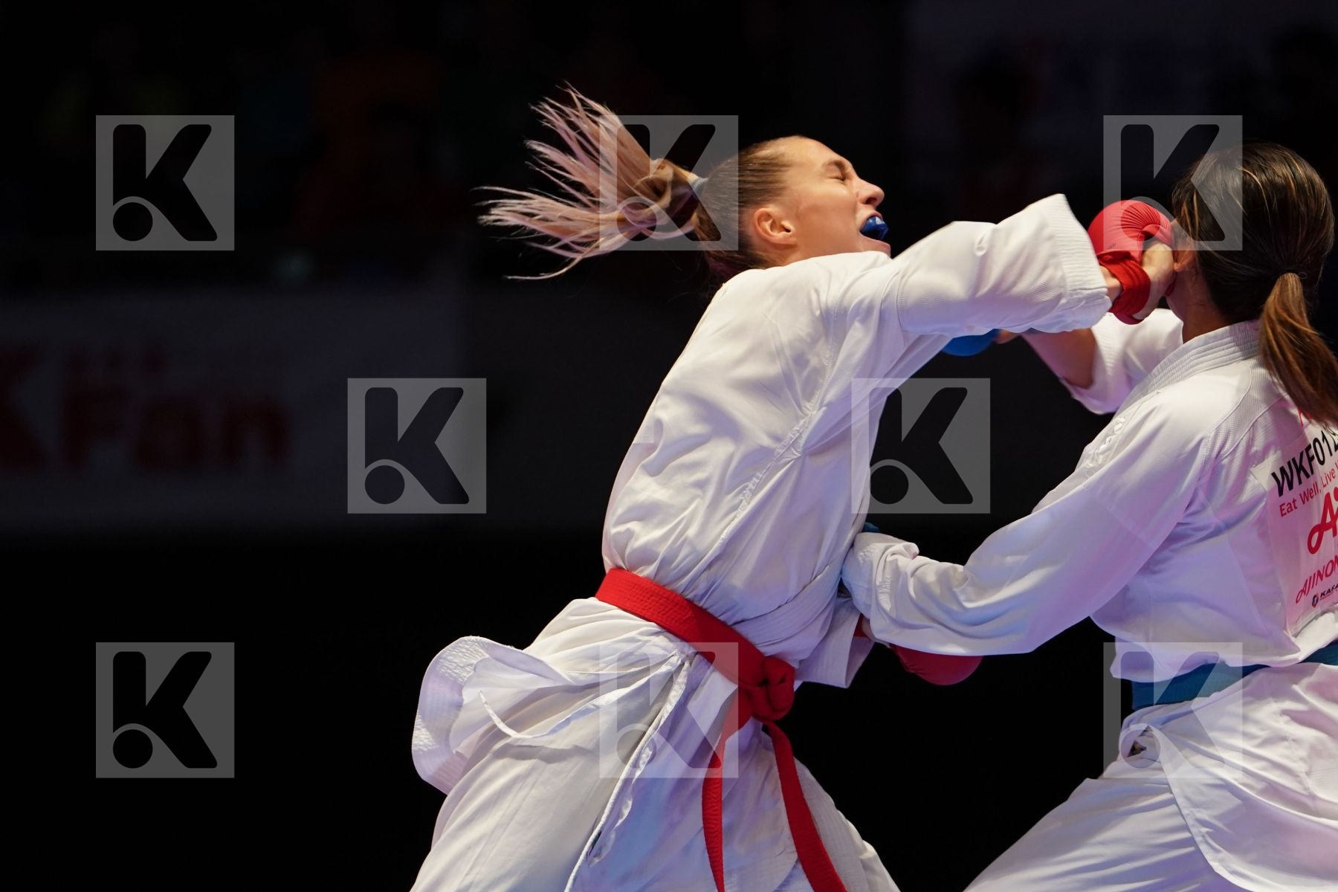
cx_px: 669
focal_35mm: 246
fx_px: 9142
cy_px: 446
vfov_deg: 5.6
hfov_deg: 8.4
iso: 1600
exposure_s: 1/1000
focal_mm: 164
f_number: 2.8
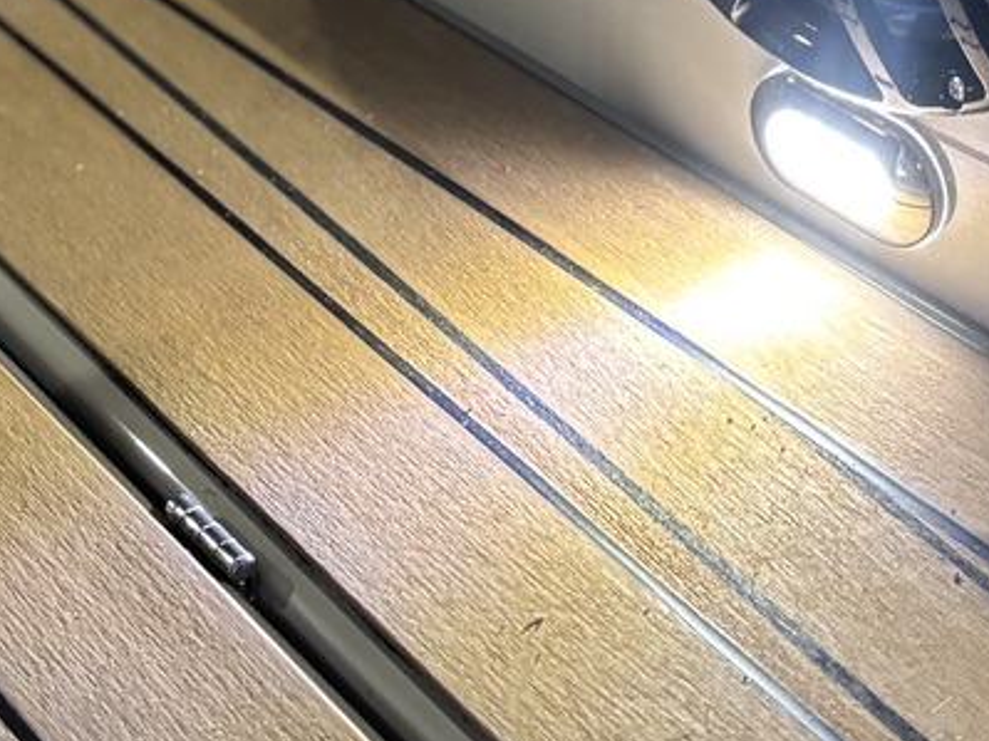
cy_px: -138
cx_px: 726
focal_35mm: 93
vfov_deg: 15.3
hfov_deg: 20.9
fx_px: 2656
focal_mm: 5.96
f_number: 1.6
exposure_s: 1/50
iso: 500
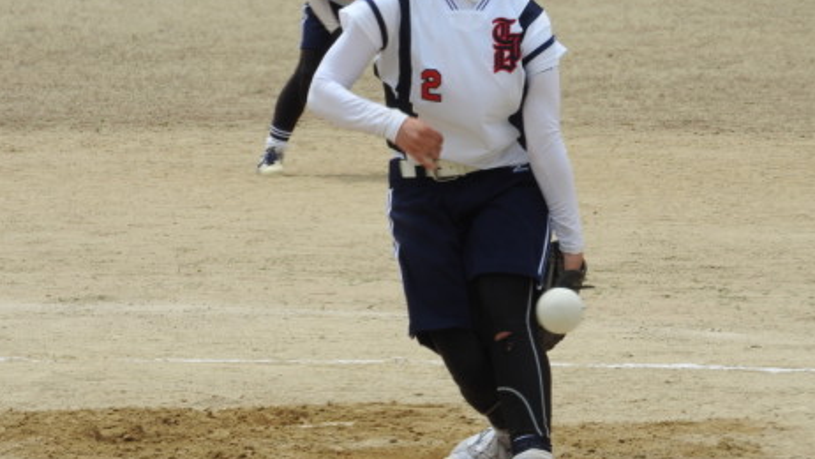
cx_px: 402
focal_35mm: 382
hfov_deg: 5.7
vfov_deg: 3.2
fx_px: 8256
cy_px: 217
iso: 100
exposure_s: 1/800
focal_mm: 48.4
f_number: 5.5
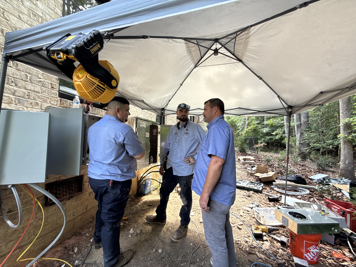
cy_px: 134
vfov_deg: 85.7
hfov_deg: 102.1
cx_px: 178
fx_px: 144
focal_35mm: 14
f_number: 2.2
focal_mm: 2.22
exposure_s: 1/99
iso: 80
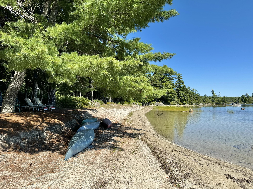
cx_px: 126
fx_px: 175
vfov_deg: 56.8
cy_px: 94
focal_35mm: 24
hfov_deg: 71.6
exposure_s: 1/4049
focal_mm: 6.76
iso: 80
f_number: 1.78
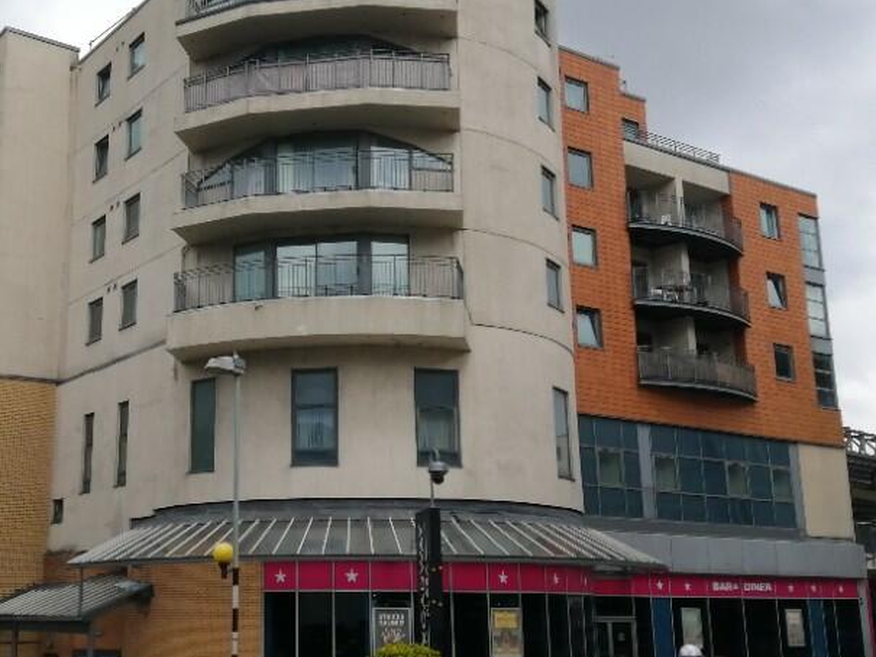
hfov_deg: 42.4
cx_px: 301
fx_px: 1114
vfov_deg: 32.9
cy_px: 320
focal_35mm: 44
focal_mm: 3.6
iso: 50
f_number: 1.8
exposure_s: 1/1949
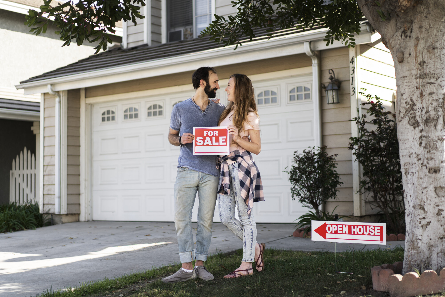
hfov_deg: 36.2
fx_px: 680
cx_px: 222
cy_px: 148
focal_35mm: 55
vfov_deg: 24.6
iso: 200
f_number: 1.8
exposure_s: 1/1600
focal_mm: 55
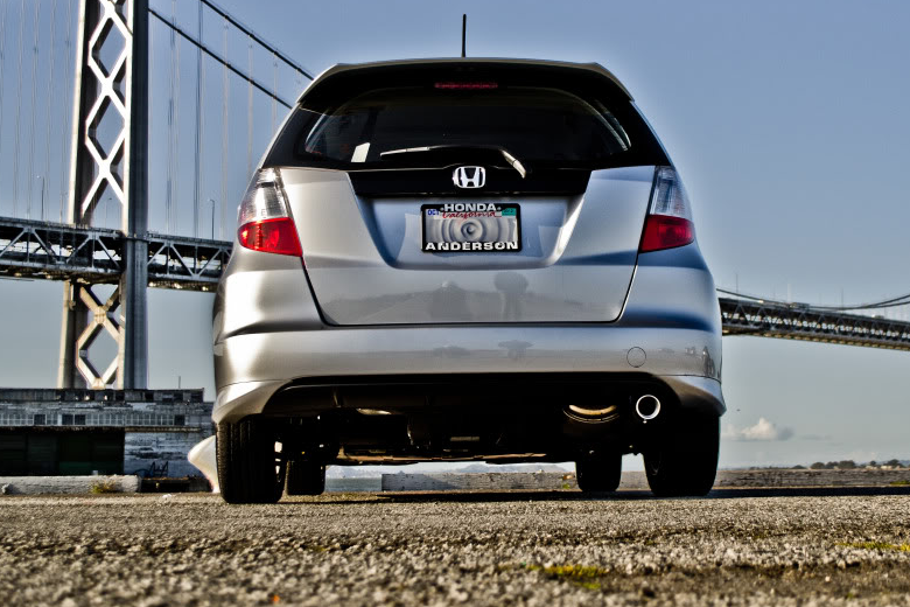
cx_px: 516
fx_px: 1491
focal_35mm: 59
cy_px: 224
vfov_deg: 22.9
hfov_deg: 33.9
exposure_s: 1/1000
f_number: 4.5
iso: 200
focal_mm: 30
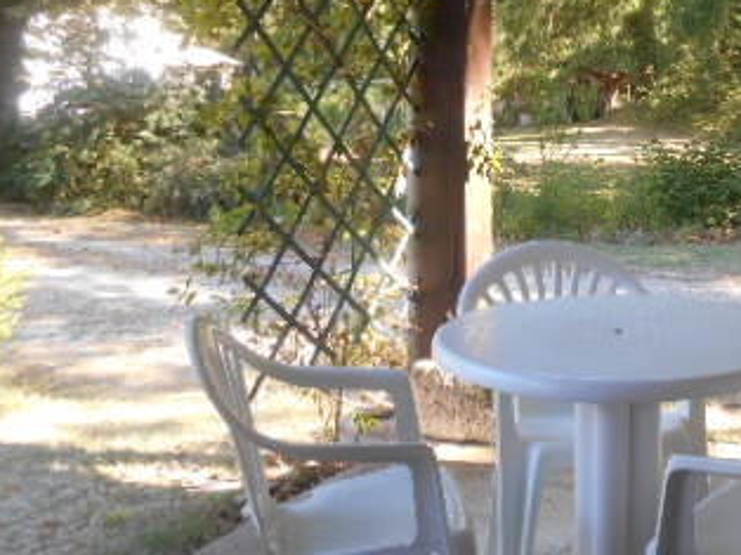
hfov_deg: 34.1
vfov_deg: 27.3
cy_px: 177
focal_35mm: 53
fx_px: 1134
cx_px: 673
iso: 80
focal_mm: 4.7
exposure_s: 1/40
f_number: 3.4
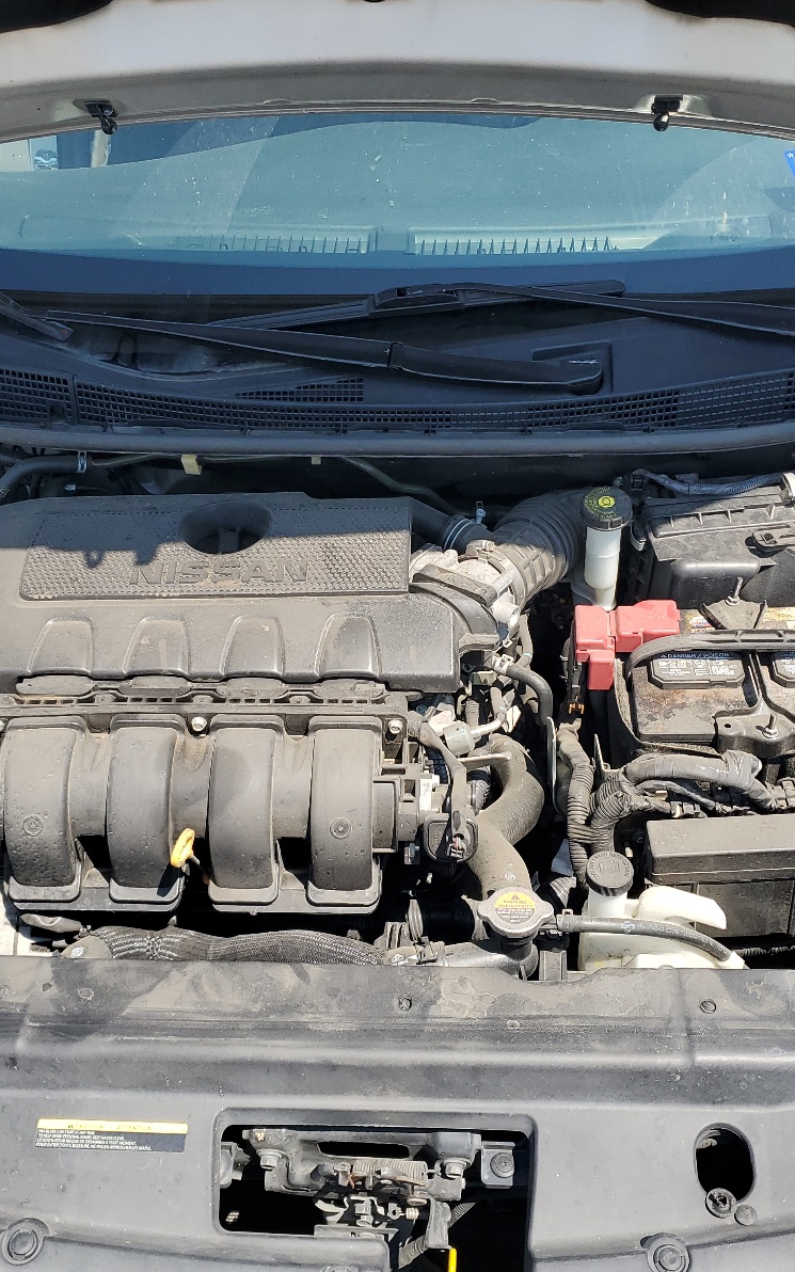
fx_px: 1283
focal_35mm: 37
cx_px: 407
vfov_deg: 52.7
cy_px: 633
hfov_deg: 34.4
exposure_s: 1/1667
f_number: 1.5
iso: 50
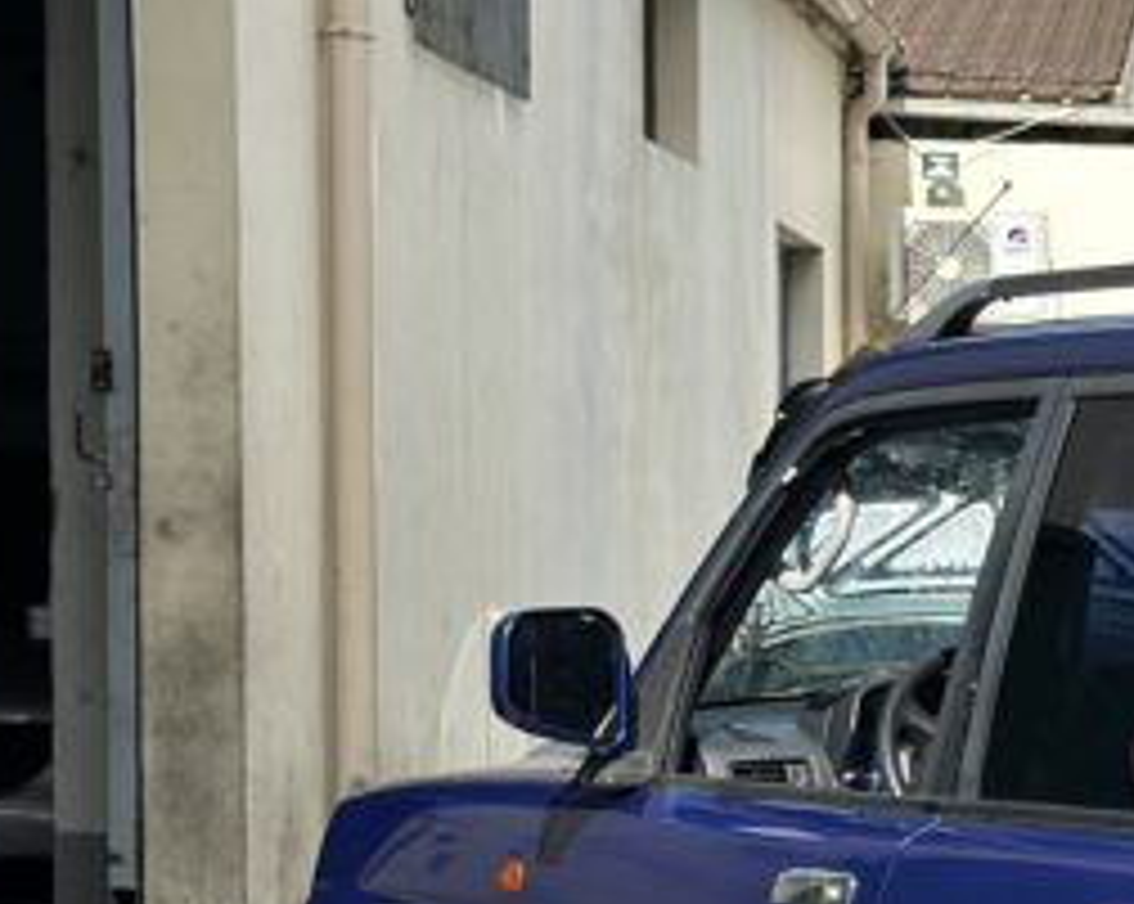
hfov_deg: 12.4
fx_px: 4995
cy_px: 1016
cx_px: 1588
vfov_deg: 10.2
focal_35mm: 149
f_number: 1.78
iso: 64
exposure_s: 1/1992
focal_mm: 6.86
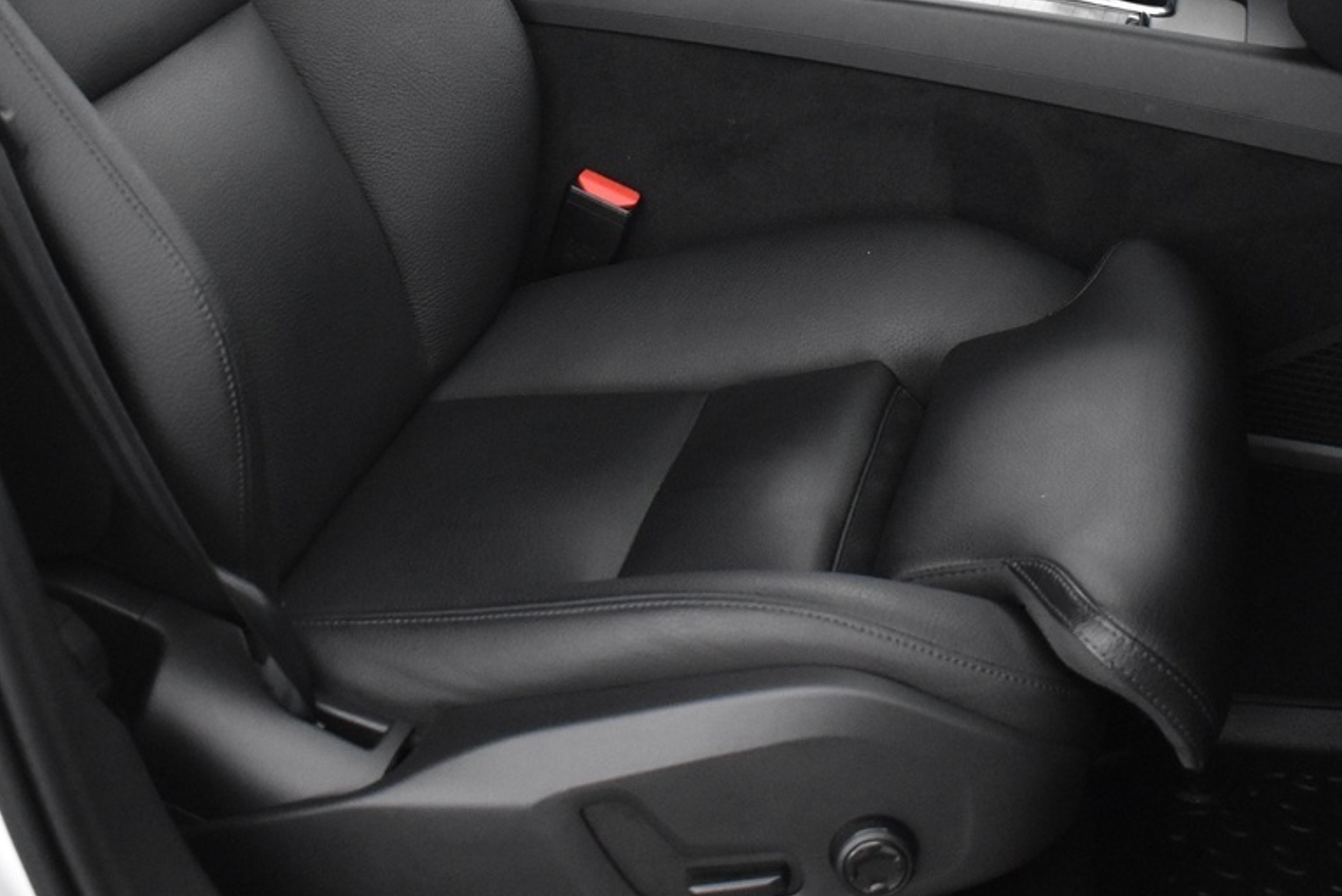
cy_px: 4
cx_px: 726
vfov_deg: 22.9
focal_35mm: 57
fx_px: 2126
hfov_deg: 35.0
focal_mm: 18
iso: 2500
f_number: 3.5
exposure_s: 1/30
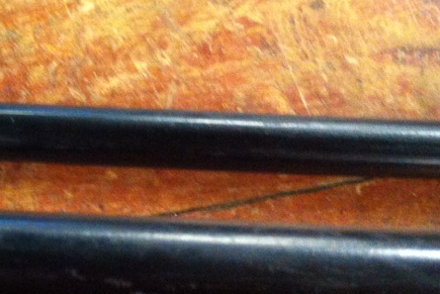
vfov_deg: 13.8
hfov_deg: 19.2
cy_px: 17
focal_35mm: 98
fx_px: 1198
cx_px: -136
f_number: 2.8
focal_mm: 3.85
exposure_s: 1/15
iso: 320
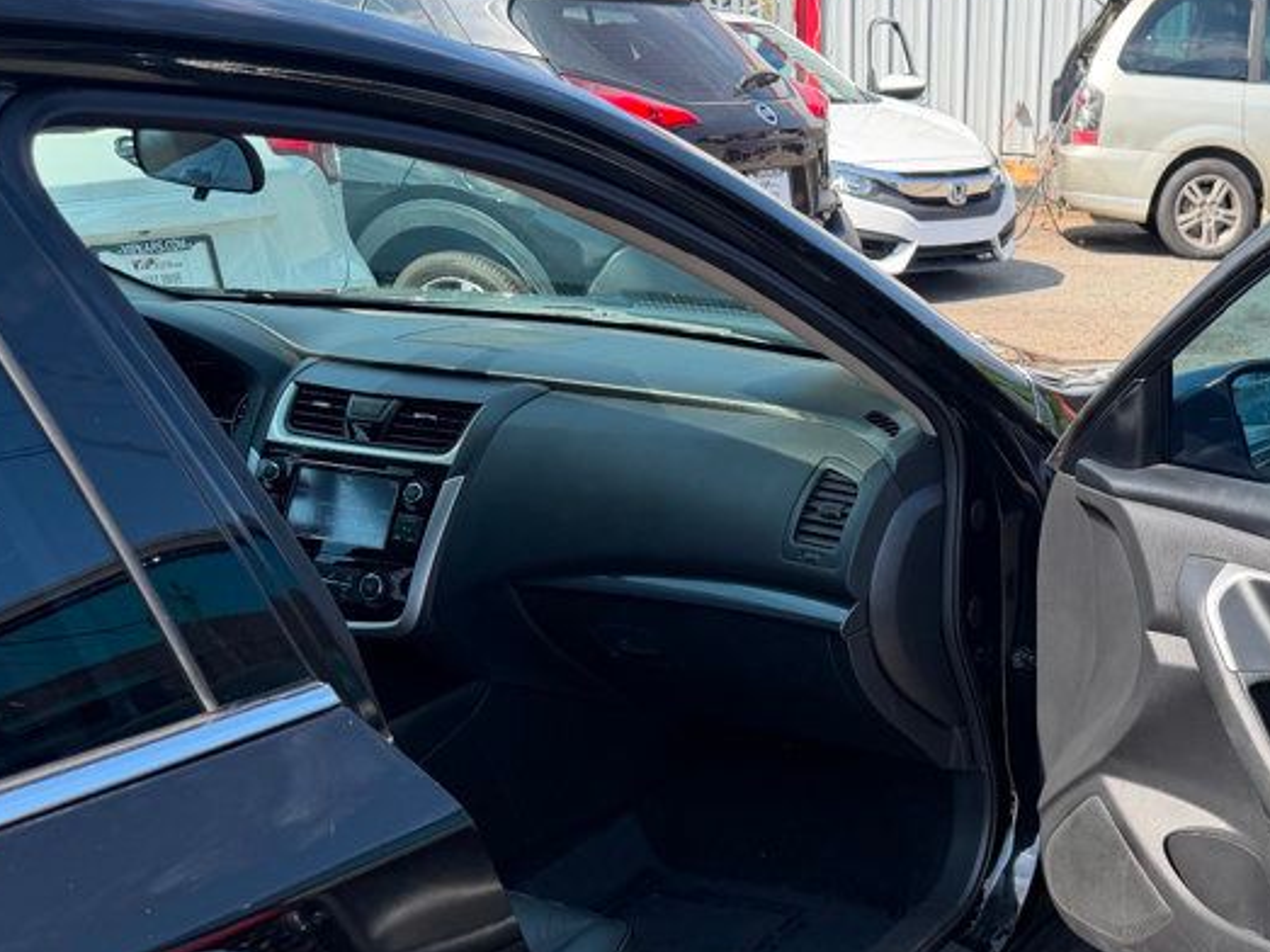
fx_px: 1724
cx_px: 1132
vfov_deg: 30.2
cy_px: 741
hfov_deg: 37.9
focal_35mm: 47
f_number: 1.78
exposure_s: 1/1464
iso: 100
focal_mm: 6.76
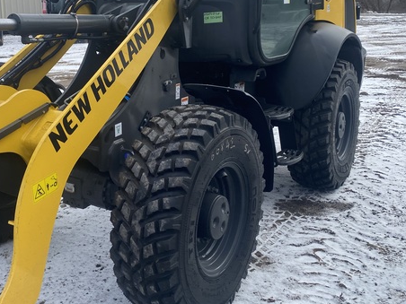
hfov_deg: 40.2
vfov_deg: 30.9
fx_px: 540
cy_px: 73
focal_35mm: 46
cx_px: 109
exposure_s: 1/1206
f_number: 1.8
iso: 32
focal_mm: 4.25
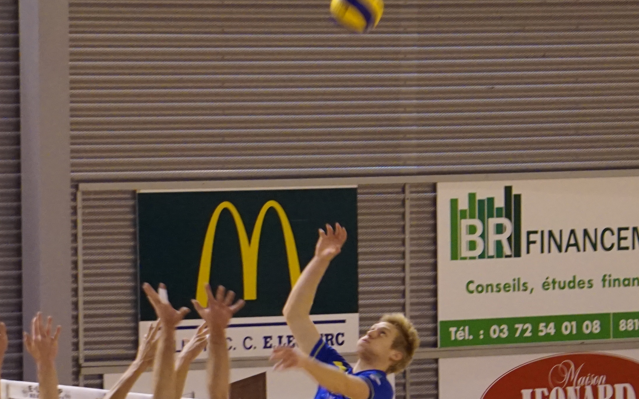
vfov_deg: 3.9
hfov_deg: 6.2
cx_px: 379
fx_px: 5908
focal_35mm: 339
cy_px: 483
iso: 2000
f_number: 5
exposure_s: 1/160
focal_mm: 89
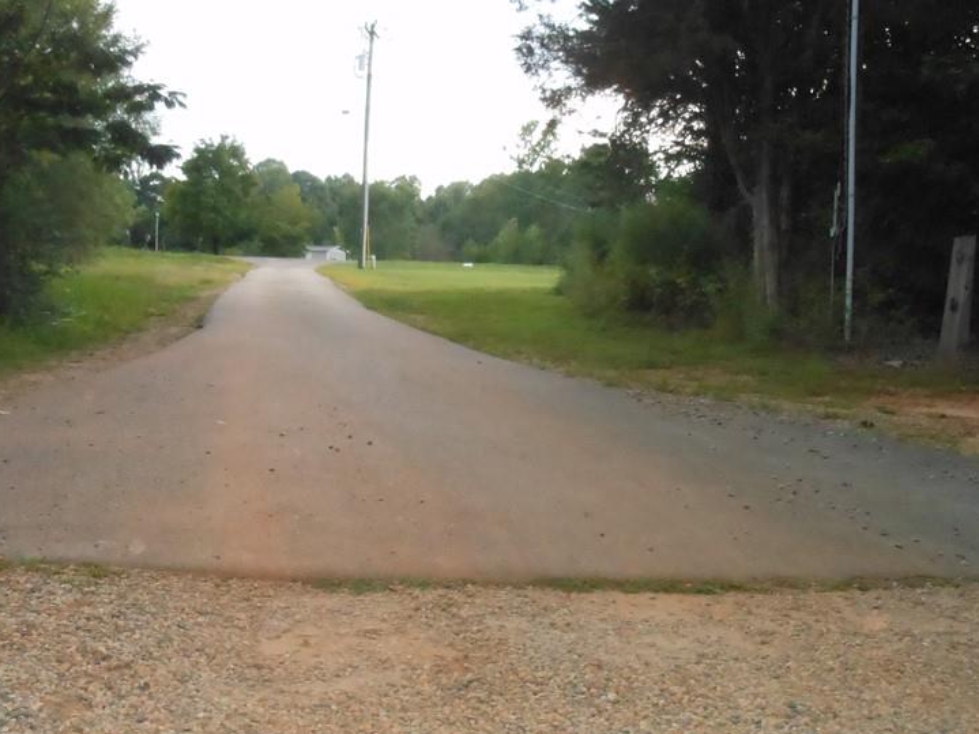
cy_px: 512
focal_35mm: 47
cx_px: 377
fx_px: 1329
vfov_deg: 30.5
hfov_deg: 40.2
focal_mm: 5.9
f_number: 4
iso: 800
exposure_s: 1/25
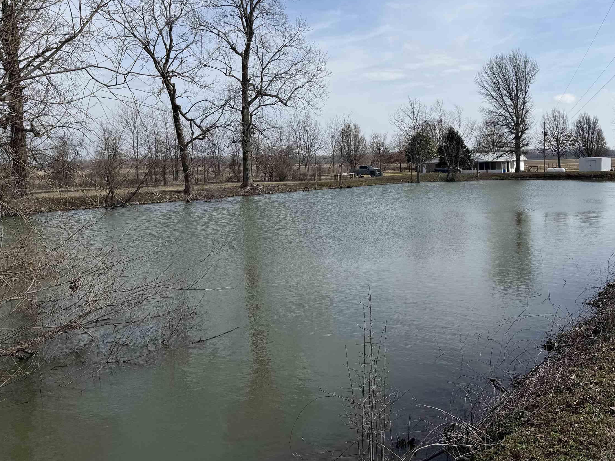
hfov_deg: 54.3
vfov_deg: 42.7
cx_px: 407
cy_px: 181
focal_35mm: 33
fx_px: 586
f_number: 1.78
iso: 80
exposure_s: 1/8130
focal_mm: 6.76
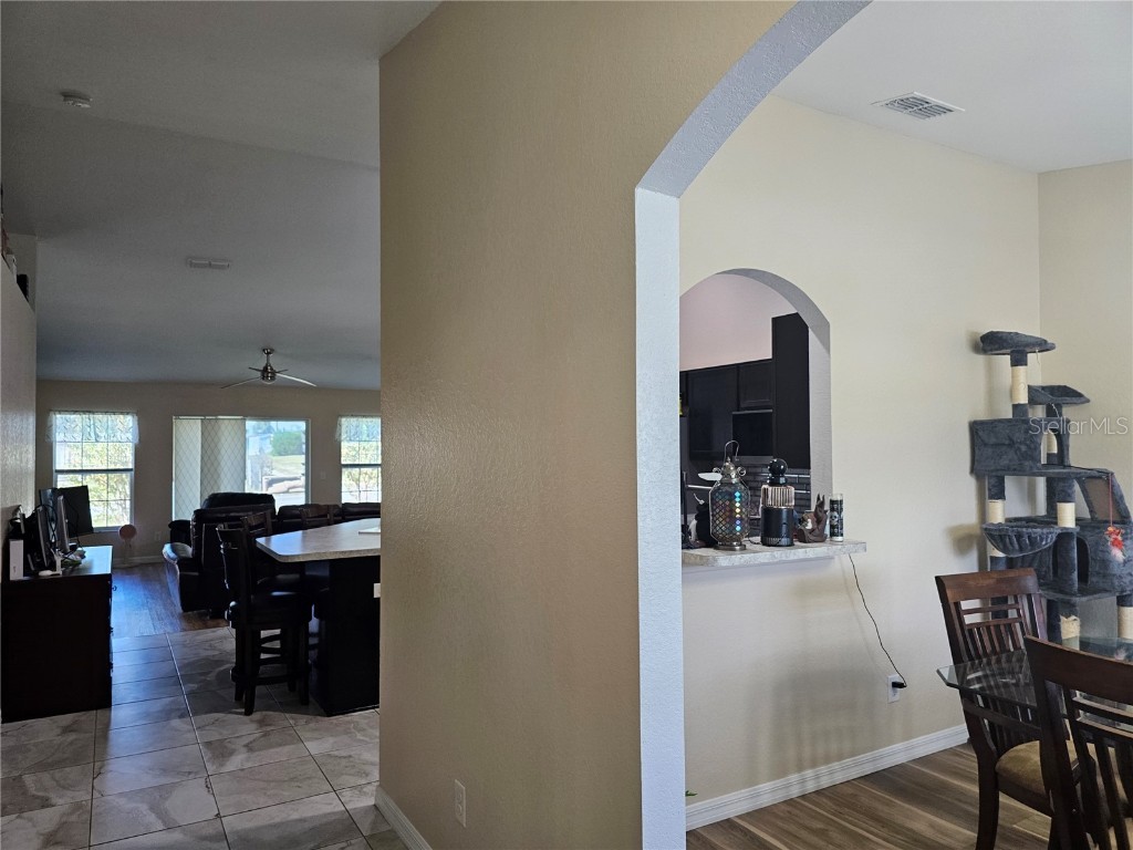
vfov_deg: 58.9
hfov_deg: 73.9
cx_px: 566
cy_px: 425
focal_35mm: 23
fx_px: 753
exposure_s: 1/120
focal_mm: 6.3
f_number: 1.7
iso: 250
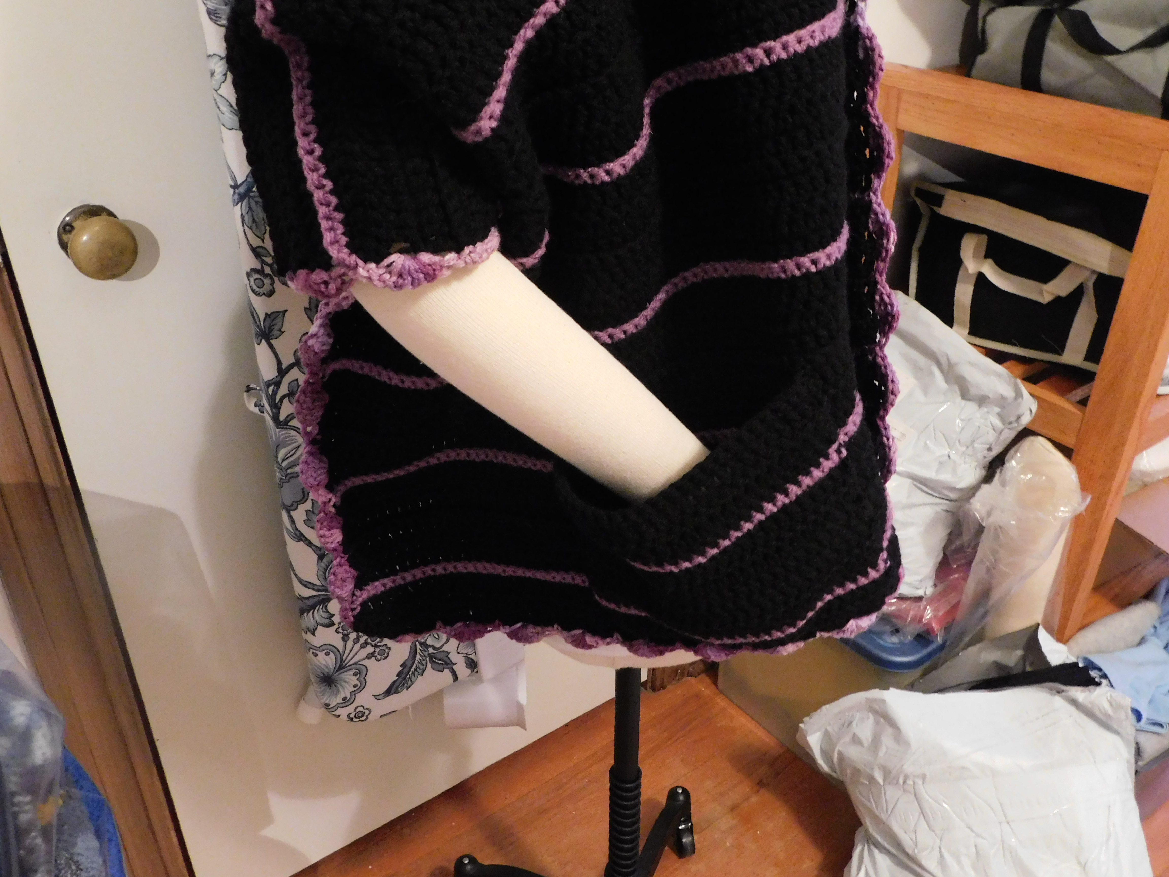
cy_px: 438
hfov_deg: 60.0
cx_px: 584
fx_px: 1013
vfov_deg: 46.8
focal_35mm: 30
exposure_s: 1/6
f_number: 3.2
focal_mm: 5.3
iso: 800
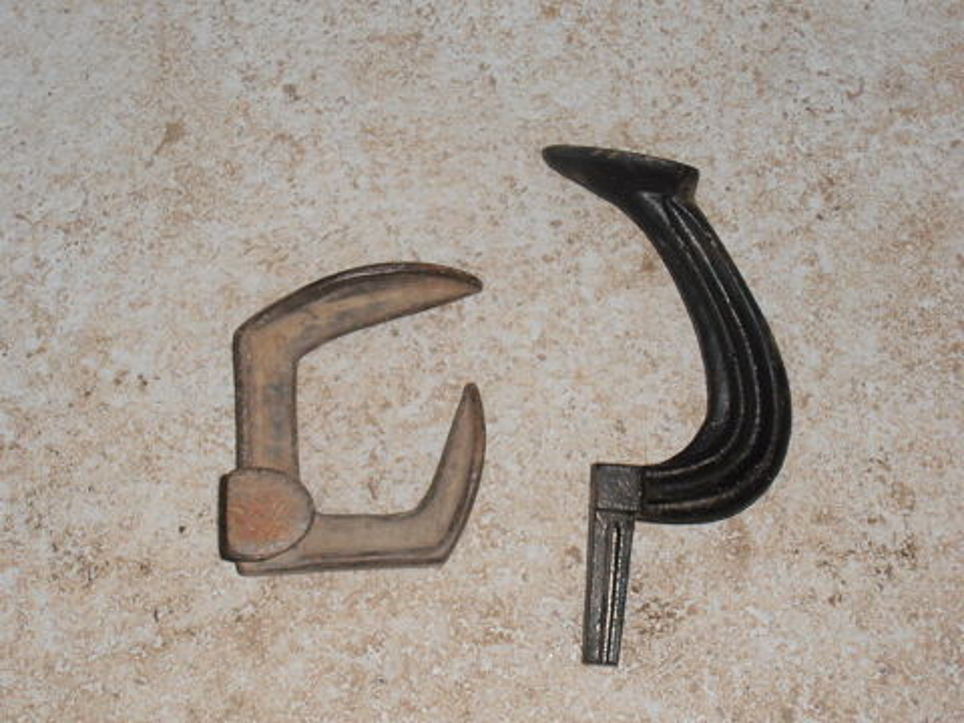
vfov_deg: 21.3
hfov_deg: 28.2
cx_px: 482
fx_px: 1922
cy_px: 362
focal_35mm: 69
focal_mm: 12.29
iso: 125
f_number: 4.8
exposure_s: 1/50
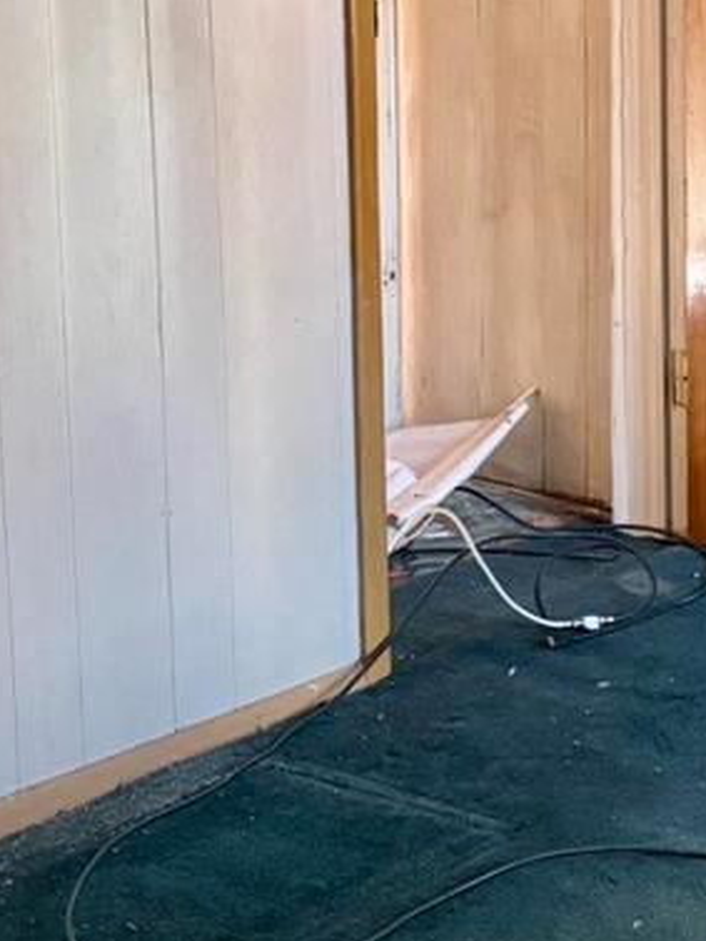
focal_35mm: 106
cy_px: 37
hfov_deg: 13.6
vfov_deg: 18.1
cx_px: 813
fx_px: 2881
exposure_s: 1/60
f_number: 1.6
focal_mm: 5.96
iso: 320
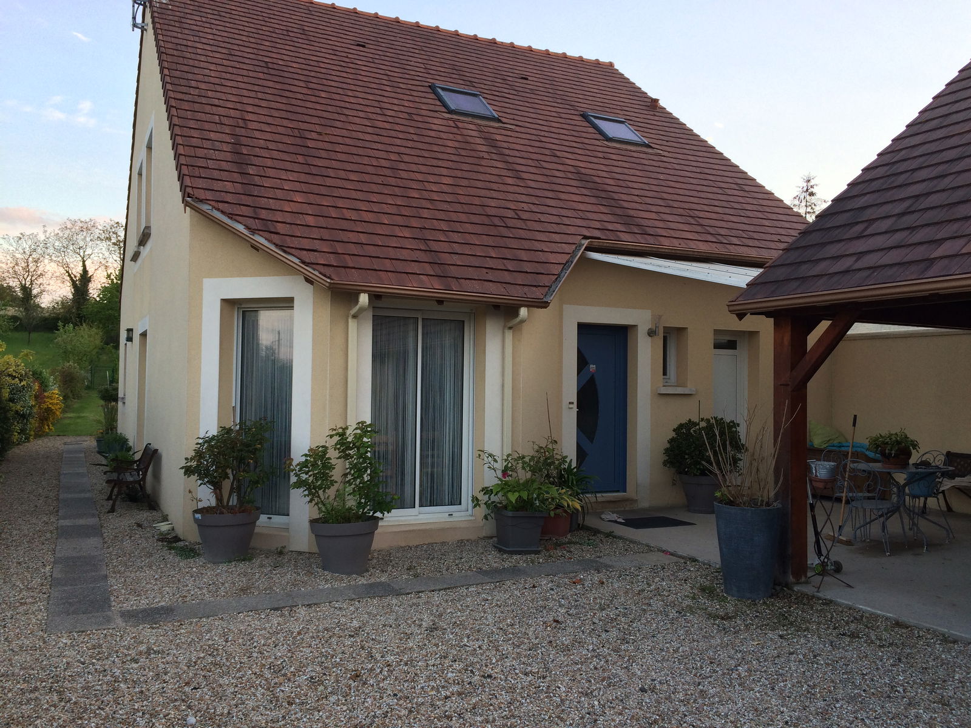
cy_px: 364
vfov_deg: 48.2
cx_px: 486
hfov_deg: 61.7
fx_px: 813
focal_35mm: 29
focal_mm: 4.15
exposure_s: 1/100
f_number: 2.2
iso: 50
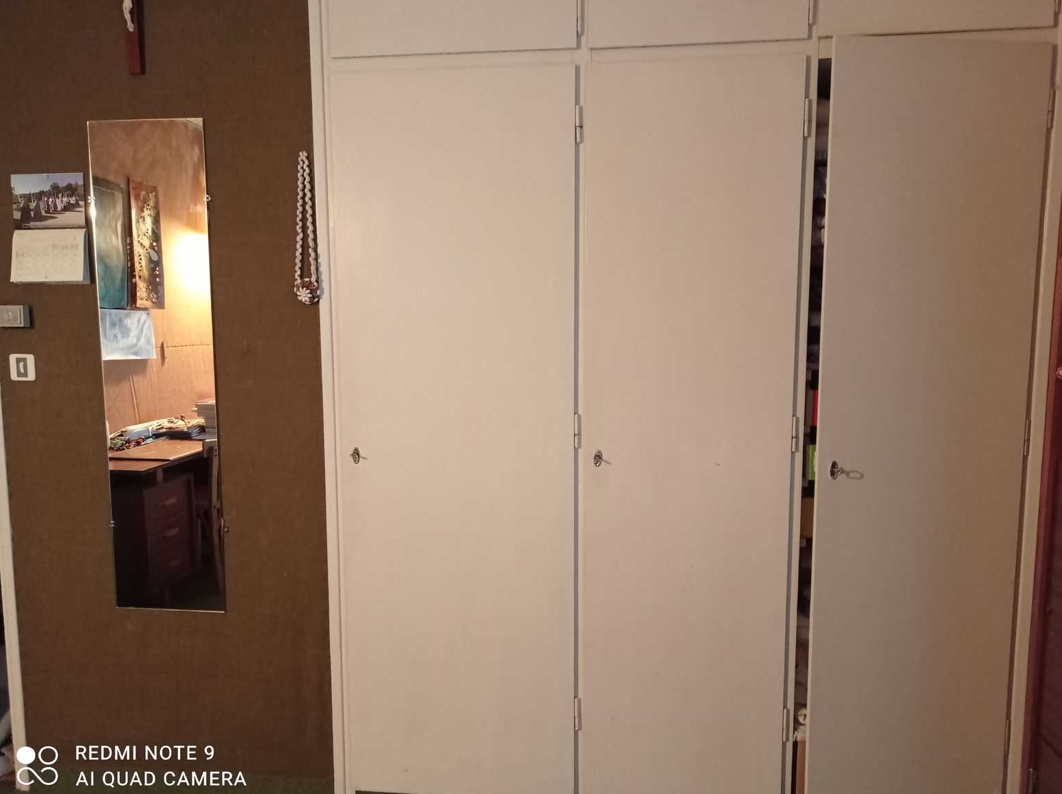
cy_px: 410
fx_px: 889
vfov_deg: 48.1
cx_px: 531
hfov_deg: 61.7
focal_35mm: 29
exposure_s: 1/16.7
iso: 856
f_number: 1.79
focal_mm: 4.7
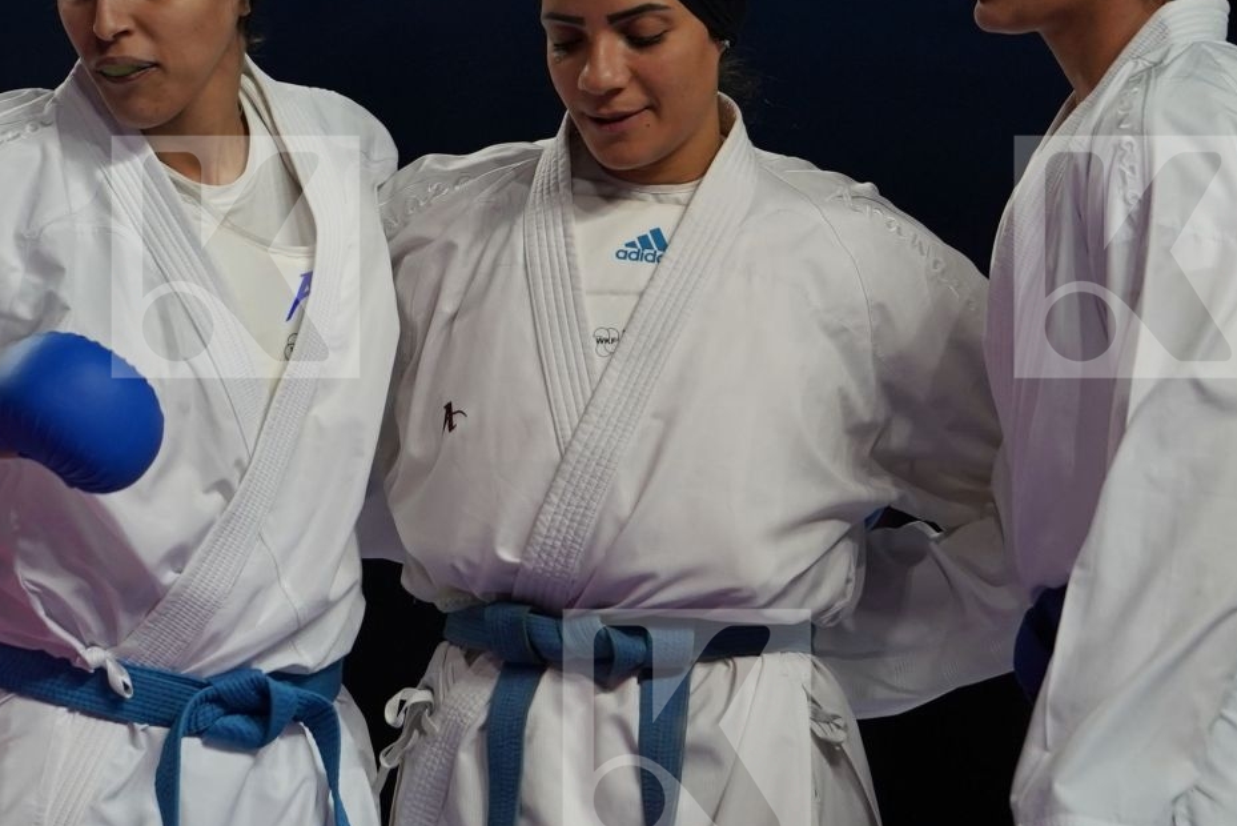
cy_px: 257
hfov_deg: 3.5
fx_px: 19969
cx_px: 687
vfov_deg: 2.4
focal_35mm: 581
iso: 800
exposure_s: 1/1000
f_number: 2.8
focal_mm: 200
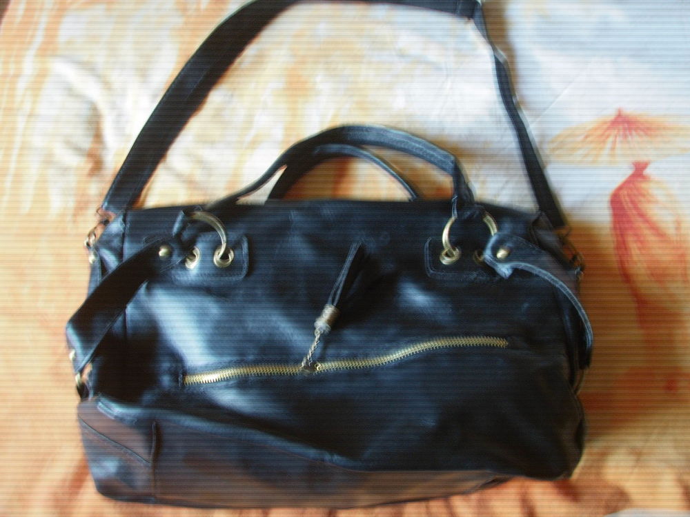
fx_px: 777
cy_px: 258
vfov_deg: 36.8
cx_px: 345
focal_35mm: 39
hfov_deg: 47.9
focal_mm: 6.6
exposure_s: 1/8
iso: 63
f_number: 3.5
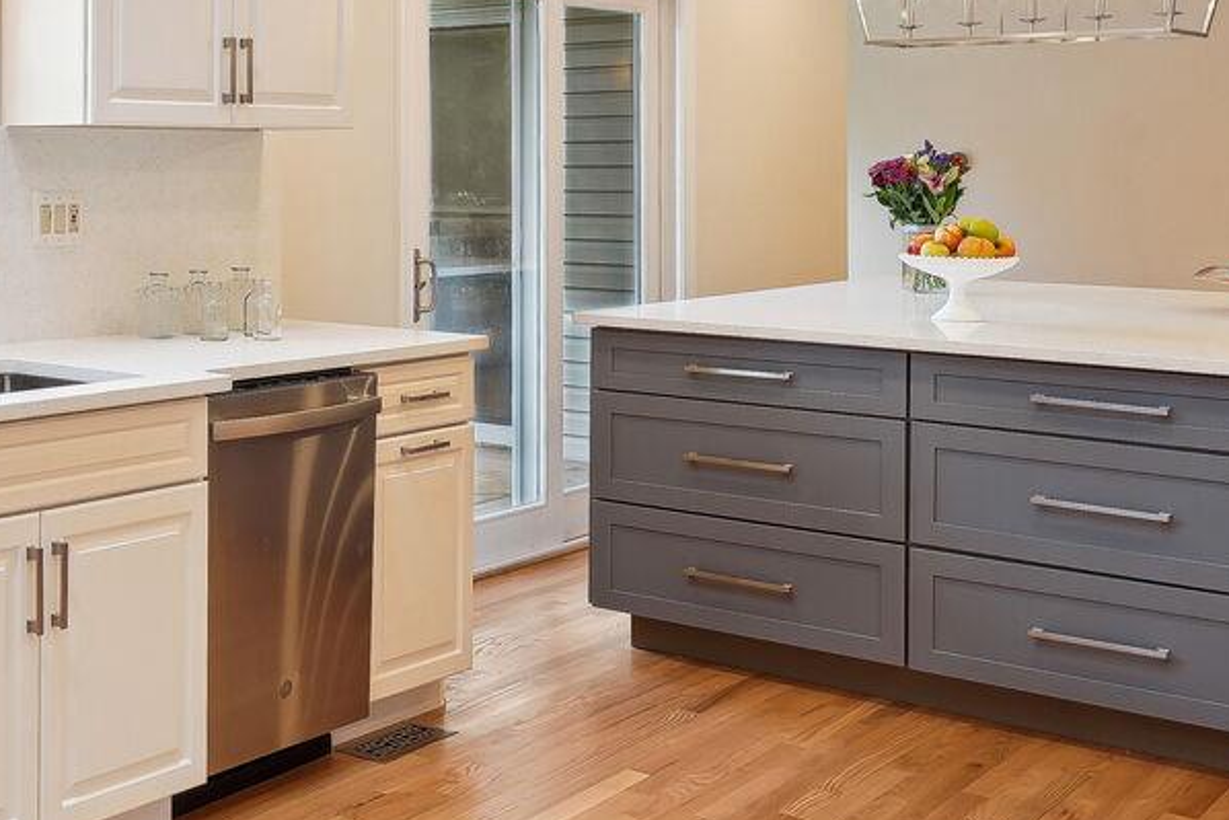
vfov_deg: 25.0
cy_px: 189
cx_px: 74
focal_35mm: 53
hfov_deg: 34.7
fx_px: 1825
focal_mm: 18.5
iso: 200
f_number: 8
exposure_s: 1/20
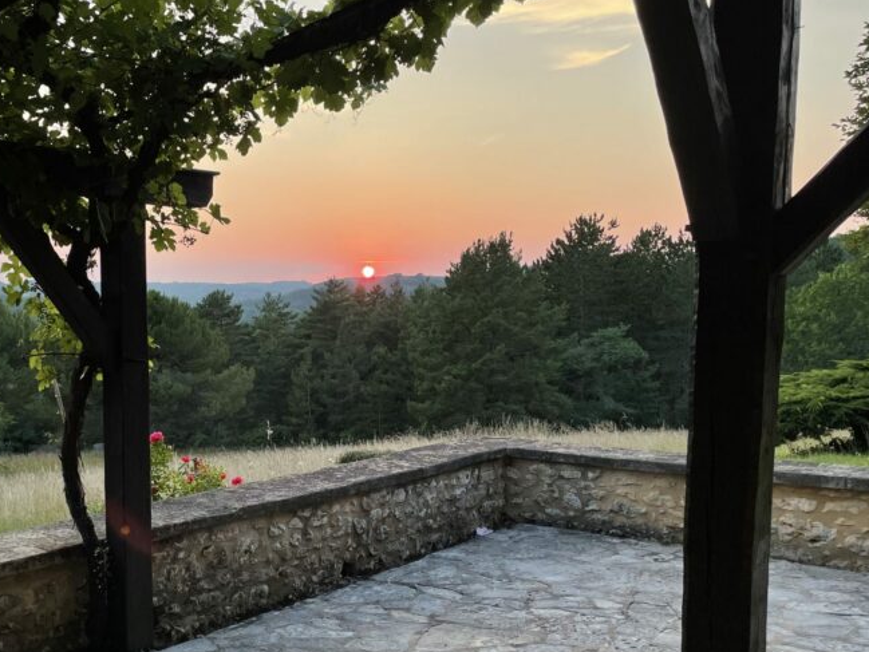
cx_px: 237
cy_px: 402
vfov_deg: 35.0
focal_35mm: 41
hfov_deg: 44.5
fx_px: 1029
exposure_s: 1/346
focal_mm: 4.2
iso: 32
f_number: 1.6
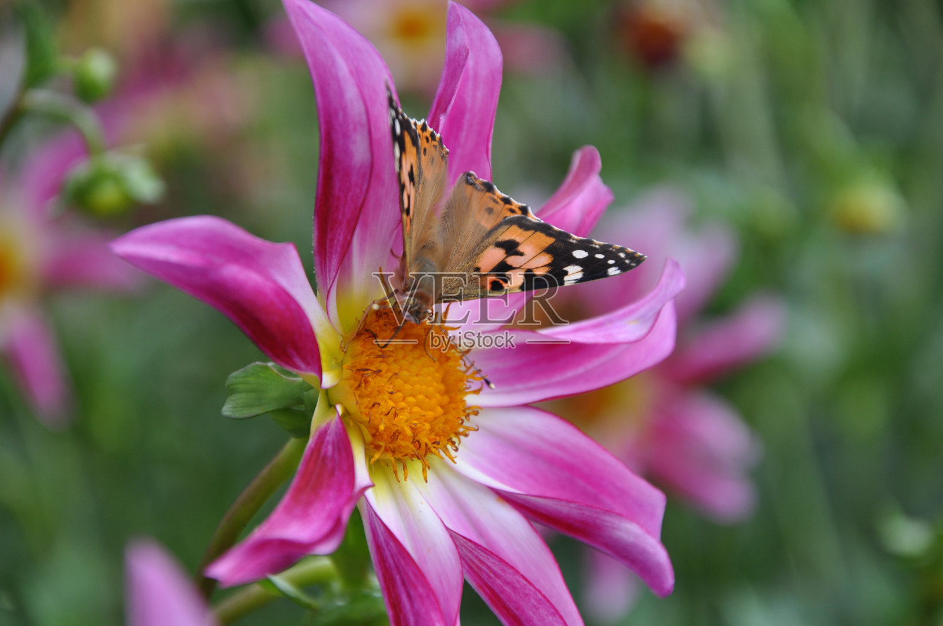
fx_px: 4121
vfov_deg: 8.7
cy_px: 313
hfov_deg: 13.1
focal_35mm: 158
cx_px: 472
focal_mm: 105
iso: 200
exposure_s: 1/200
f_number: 5.6
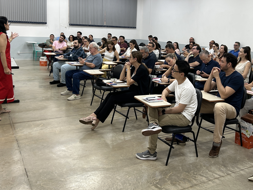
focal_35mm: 37
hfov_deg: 49.9
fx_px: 270
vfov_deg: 38.2
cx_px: 149
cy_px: 64
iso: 100
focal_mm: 5.7
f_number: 1.5
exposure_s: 1/60
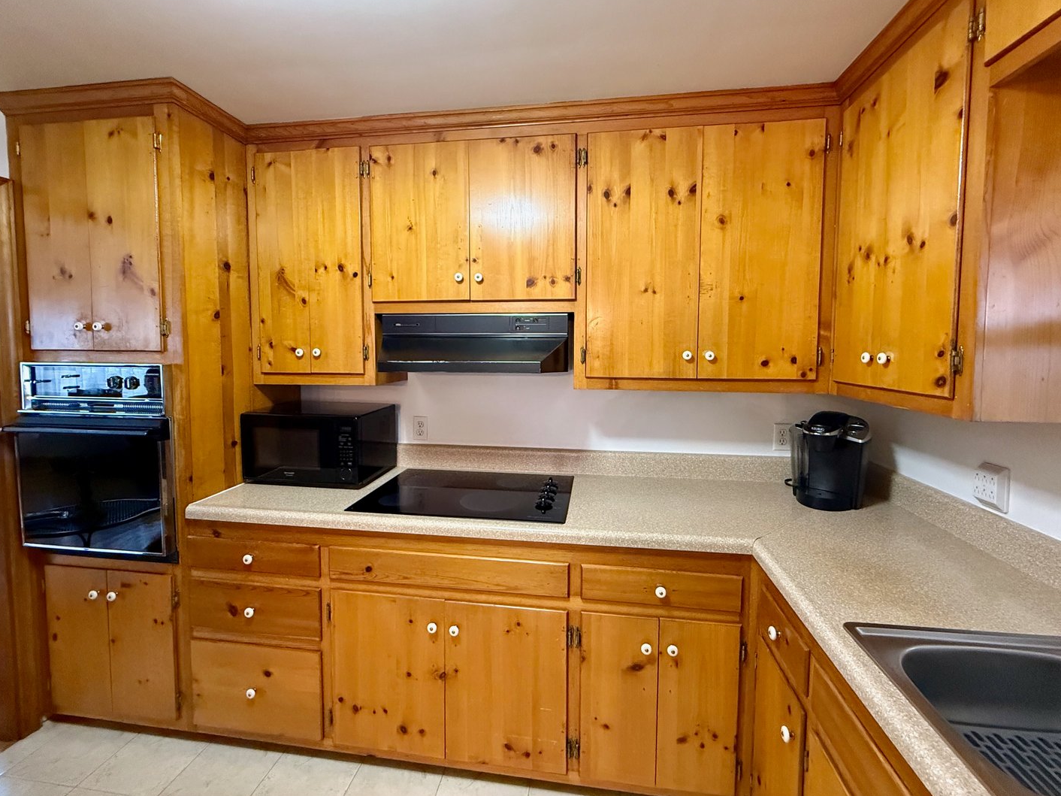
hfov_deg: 98.2
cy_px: 372
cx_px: 536
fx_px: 460
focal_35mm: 15
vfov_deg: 81.6
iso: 640
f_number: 2.2
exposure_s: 1/60
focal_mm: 2.22
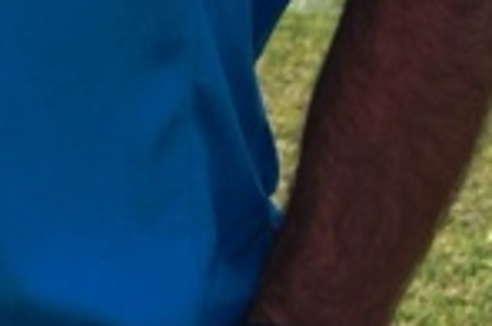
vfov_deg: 3.0
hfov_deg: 4.6
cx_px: -93
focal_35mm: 444
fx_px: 6055
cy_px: -474
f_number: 9
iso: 400
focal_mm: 55
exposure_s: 1/800
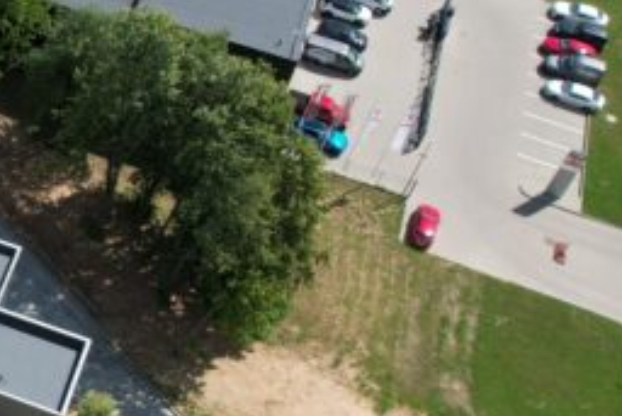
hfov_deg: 19.6
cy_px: 208
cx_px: -357
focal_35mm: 88
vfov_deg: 15.6
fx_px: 1521
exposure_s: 1/1500
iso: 100
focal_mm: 8.38
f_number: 2.8
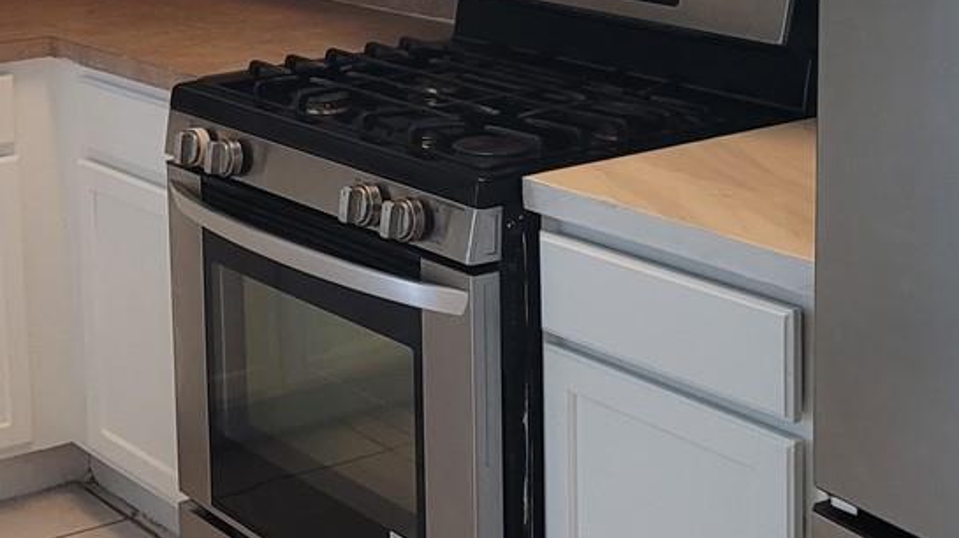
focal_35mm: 80
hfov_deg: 25.3
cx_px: 14
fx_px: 2033
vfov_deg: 14.8
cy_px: -25
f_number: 1.8
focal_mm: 7
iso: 500
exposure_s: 1/40
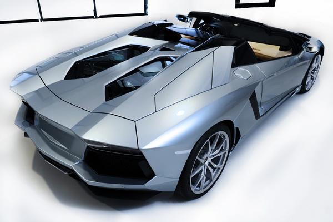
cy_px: 111
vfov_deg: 44.9
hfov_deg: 63.7
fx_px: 268
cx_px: 166
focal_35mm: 29
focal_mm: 29
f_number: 5.6
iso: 320
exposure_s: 1/50
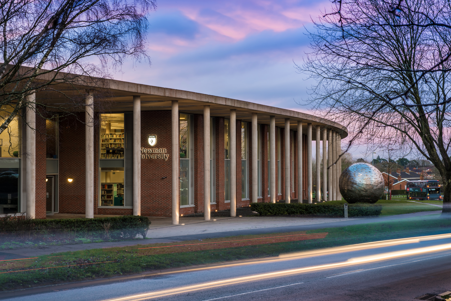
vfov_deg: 21.9
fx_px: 777
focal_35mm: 62
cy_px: 150
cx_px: 226
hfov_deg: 32.4
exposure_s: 2
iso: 100
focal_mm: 62
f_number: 22
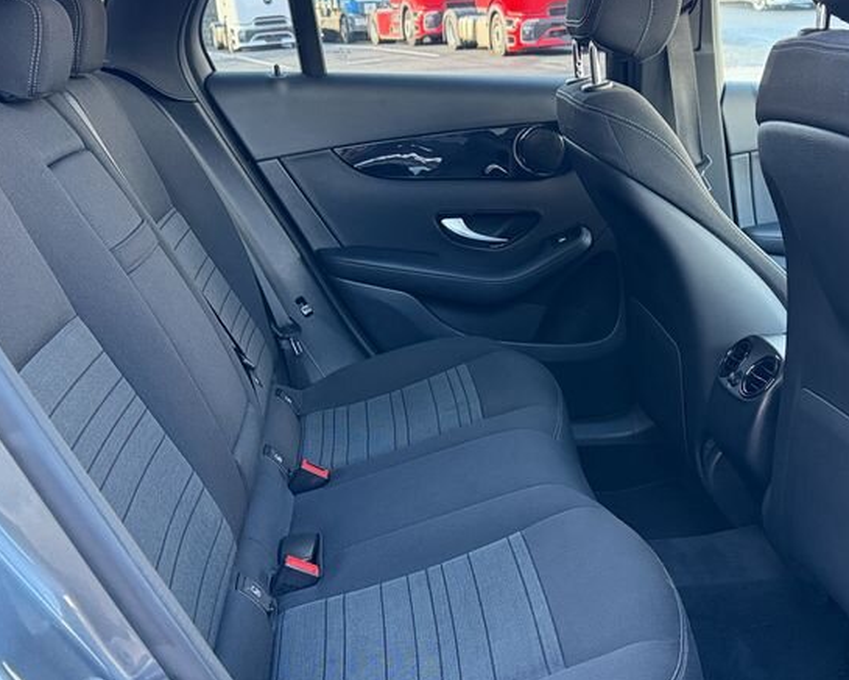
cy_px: 390
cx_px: 514
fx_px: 1106
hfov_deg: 41.8
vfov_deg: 34.1
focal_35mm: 44
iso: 640
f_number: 1.78
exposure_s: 1/60
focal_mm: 6.76
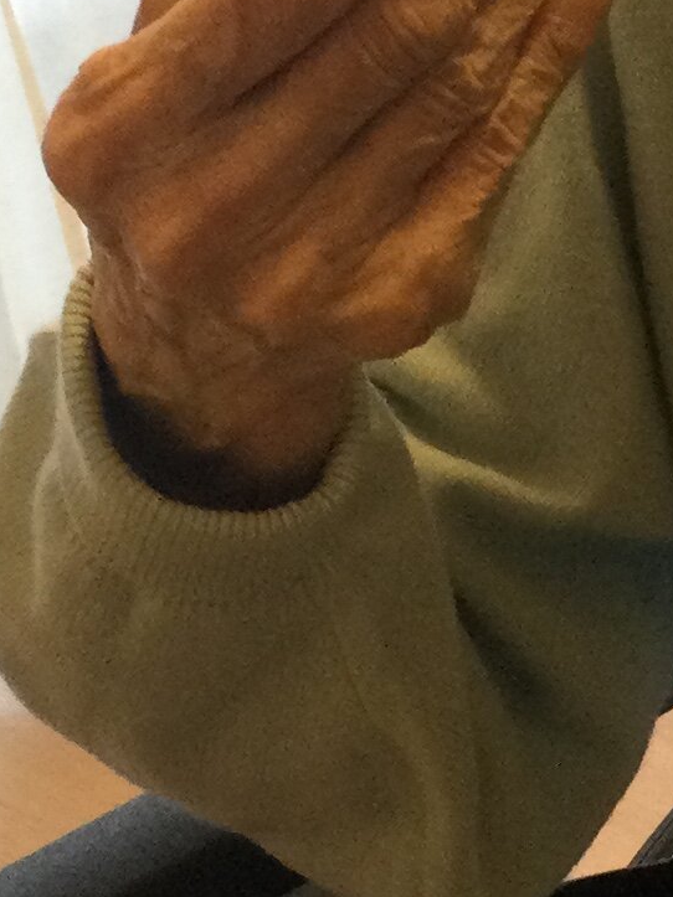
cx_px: 621
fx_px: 3630
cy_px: 66
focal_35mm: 140
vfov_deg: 13.9
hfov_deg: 10.5
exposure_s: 1/30
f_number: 2.4
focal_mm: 3.3
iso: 80
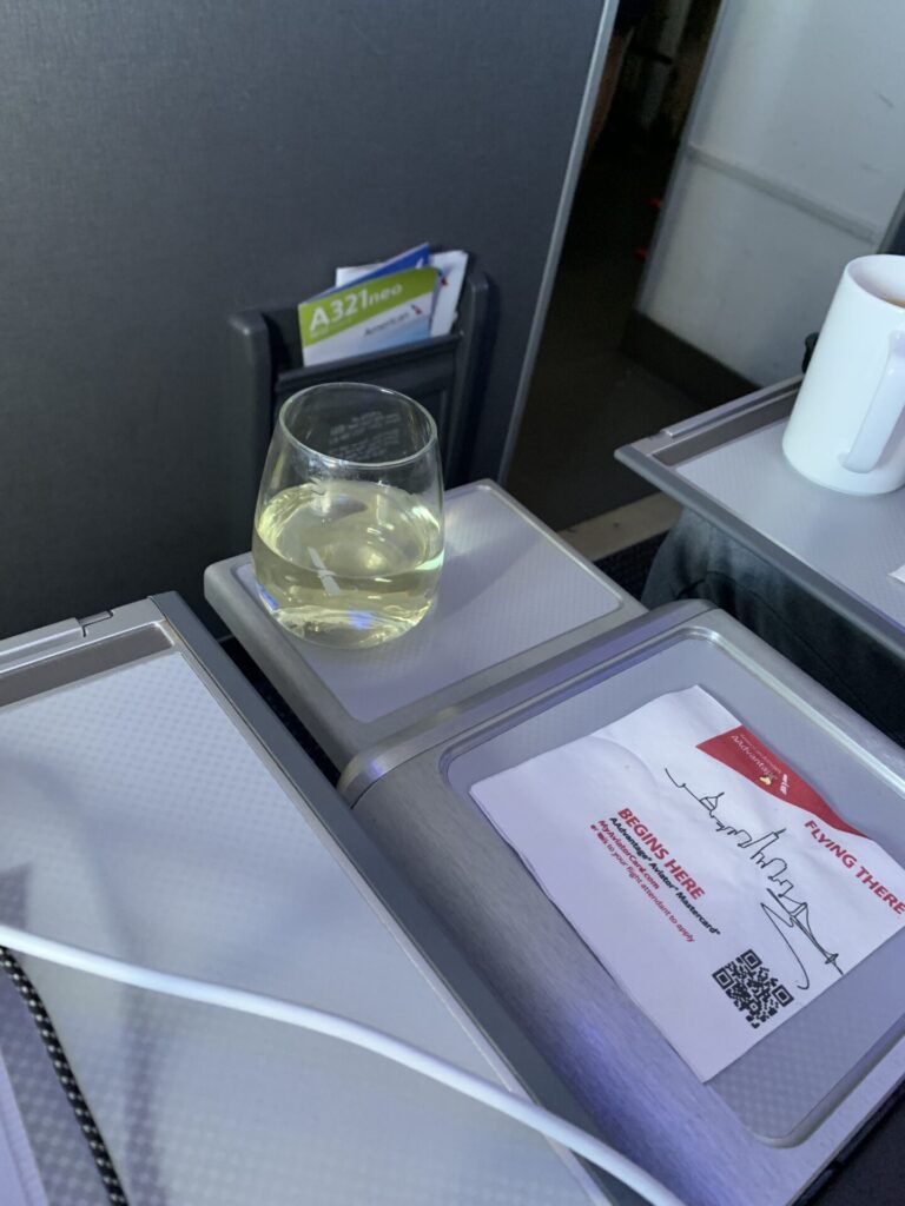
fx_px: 906
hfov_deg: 53.1
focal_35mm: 26
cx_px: 452
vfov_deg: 67.3
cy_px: 603
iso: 320
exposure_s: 1/25
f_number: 1.8
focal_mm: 4.25
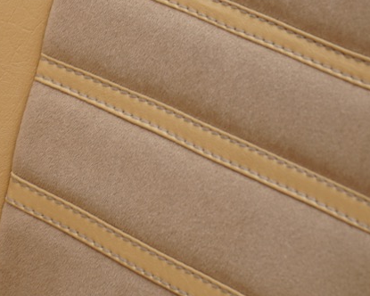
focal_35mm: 304
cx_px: -127
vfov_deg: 5.1
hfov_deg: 6.3
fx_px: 3329
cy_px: -74
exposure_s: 1/160
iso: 125
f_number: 5.6
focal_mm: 70
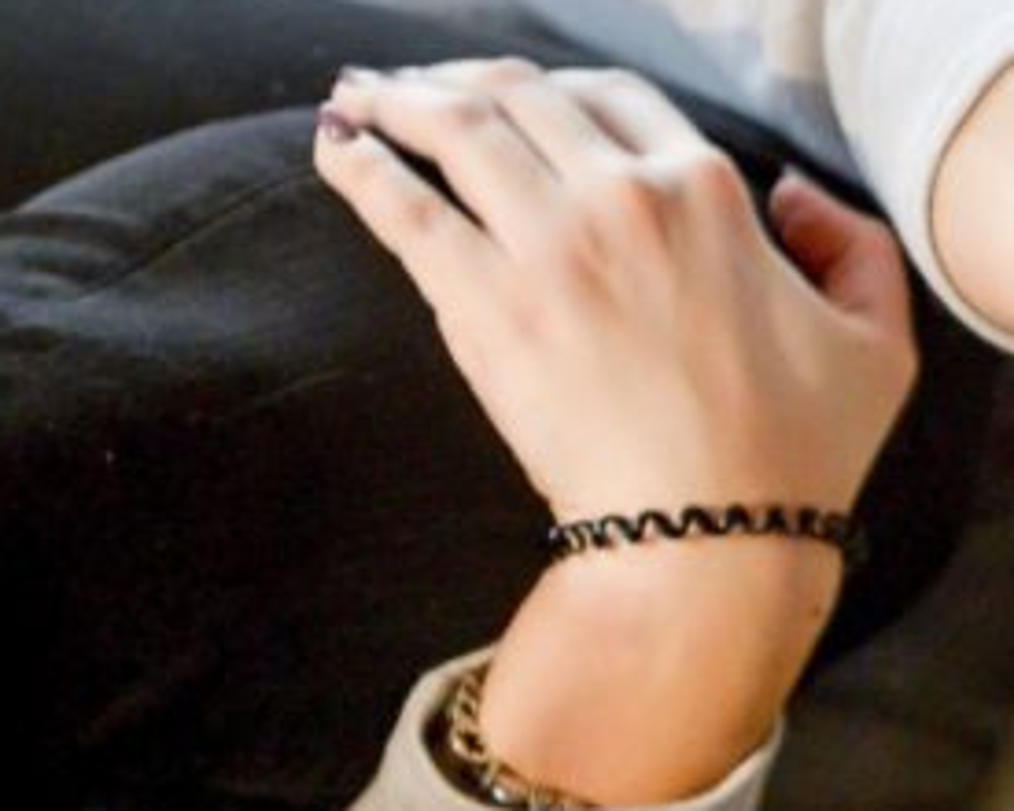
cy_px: 271
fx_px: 14135
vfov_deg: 3.3
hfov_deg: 4.1
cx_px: 1080
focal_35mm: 471
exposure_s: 1/400
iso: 3200
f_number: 2.8
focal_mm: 180
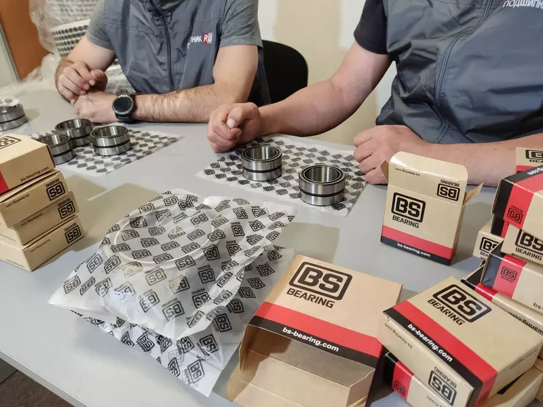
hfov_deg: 69.4
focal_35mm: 25
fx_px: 392
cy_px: 204
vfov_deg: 54.9
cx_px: 272
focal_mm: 4.71
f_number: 1.79
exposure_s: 1/50
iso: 343
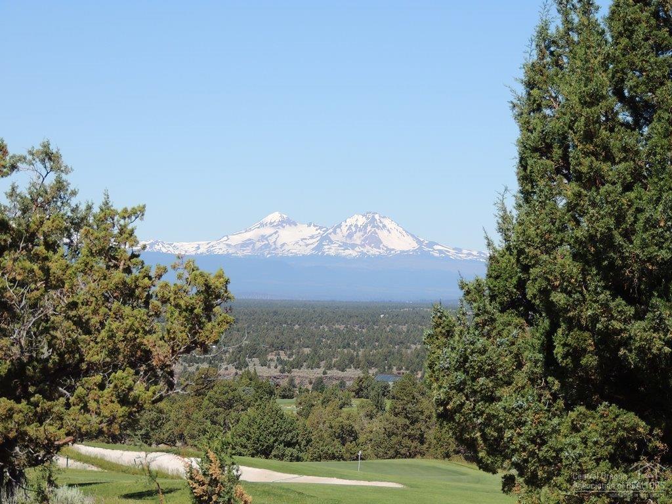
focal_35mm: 145
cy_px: 252
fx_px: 2815
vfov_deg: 10.2
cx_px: 336
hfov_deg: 13.6
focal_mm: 25.8
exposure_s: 1/800
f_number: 4.4
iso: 100
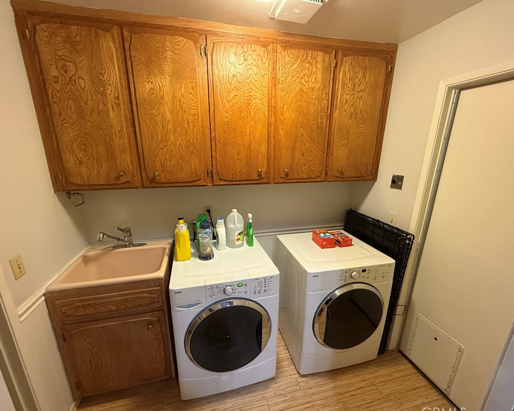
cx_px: 253
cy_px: 209
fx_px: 228
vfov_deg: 84.0
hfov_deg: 96.8
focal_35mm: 15
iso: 400
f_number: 2.2
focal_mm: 2.22
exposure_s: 1/60
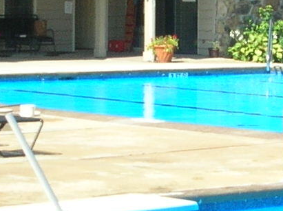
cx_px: 260
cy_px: 52
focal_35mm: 195
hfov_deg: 10.1
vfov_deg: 7.6
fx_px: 1592
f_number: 5.6
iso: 50
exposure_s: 1/146
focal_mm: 5.8
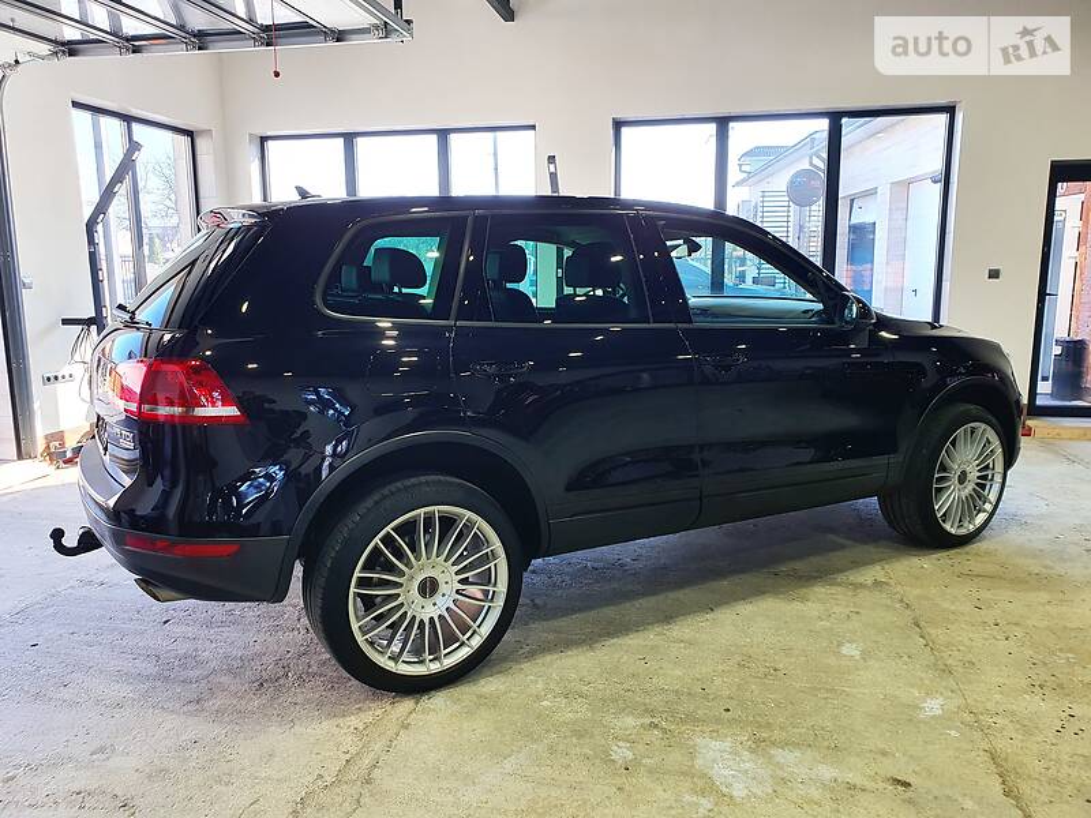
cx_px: 546
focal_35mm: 26
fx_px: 819
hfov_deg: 67.3
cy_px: 409
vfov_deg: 53.1
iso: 64
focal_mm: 4.3
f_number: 2.4
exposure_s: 1/100
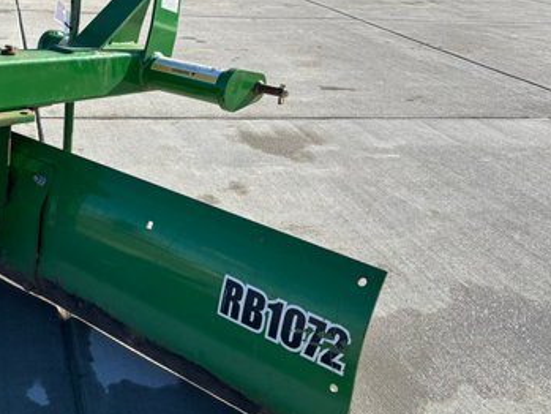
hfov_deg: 39.2
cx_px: 129
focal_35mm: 47
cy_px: 140
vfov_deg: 30.7
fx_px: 748
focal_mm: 5.96
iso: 50
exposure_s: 1/2451
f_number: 1.6
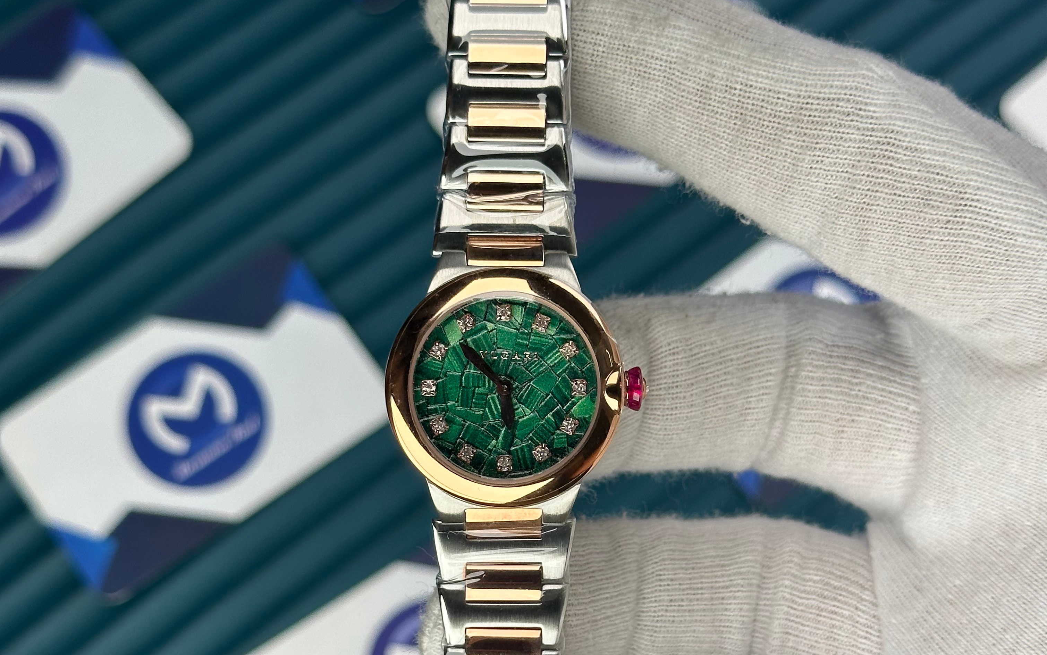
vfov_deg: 19.1
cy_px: 461
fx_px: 1940
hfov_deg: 30.2
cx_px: 524
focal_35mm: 68
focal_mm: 6.86
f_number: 1.78
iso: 64
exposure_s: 1/1030
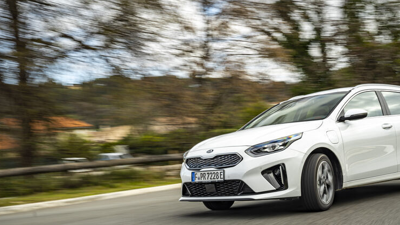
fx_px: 583
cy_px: 169
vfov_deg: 21.6
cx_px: 219
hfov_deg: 37.8
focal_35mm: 55
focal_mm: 39
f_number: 10
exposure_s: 1/30
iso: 100
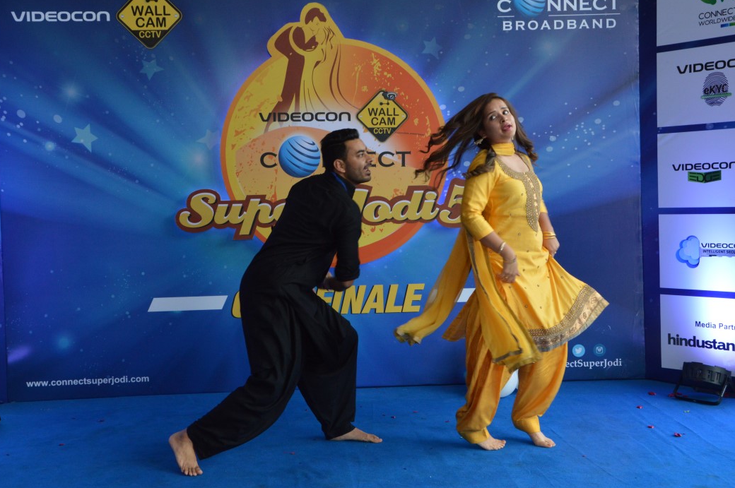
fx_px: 1020
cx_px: 341
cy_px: 218
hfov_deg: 39.6
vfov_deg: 26.9
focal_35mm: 50
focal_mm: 30
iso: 800
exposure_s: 1/125
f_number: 9
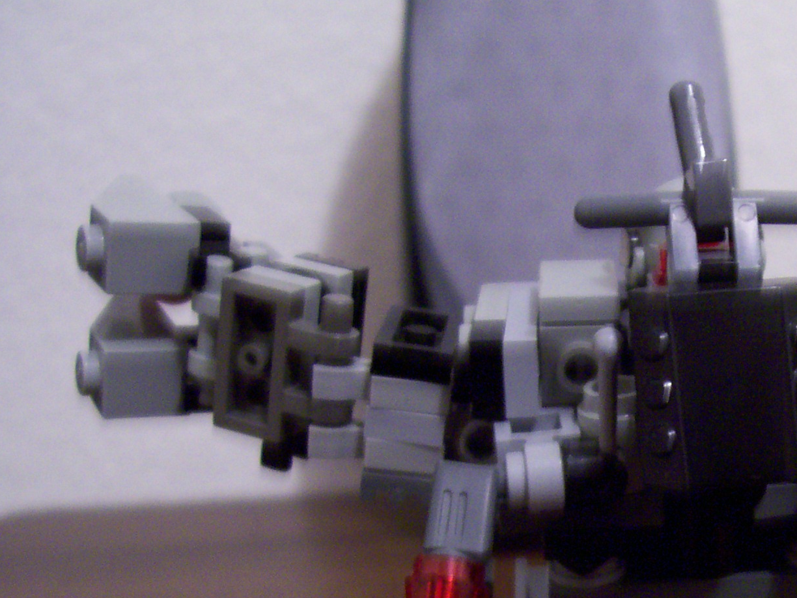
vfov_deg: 22.3
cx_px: 721
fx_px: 1474
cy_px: 549
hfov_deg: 29.0
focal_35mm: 64
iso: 160
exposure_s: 1/8
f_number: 2.7
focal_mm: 5.6
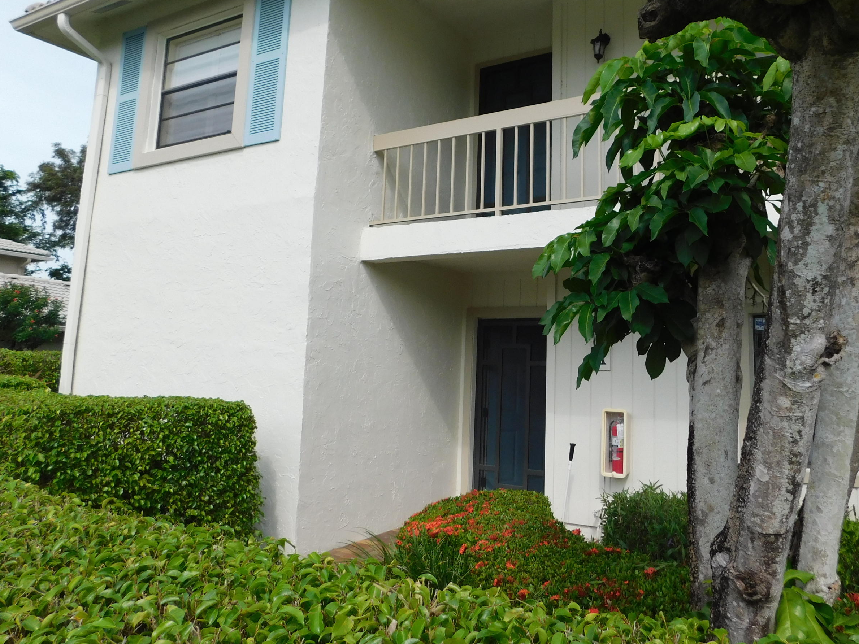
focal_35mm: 29
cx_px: 512
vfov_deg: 48.0
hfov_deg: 61.2
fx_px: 720
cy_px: 260
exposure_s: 1/400
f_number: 6
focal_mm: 4
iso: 125
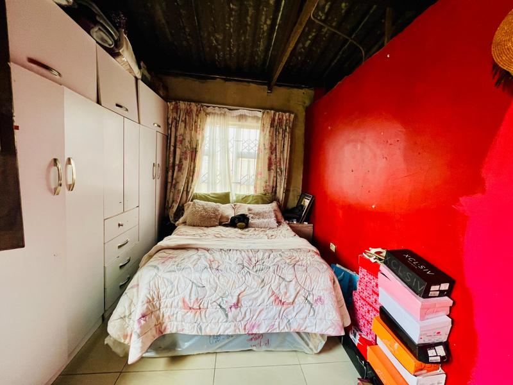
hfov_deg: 106.2
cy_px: 192
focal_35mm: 13
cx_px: 256
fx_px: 193
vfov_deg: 89.9
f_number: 1.8
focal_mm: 1.57
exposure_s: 1/50
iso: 160
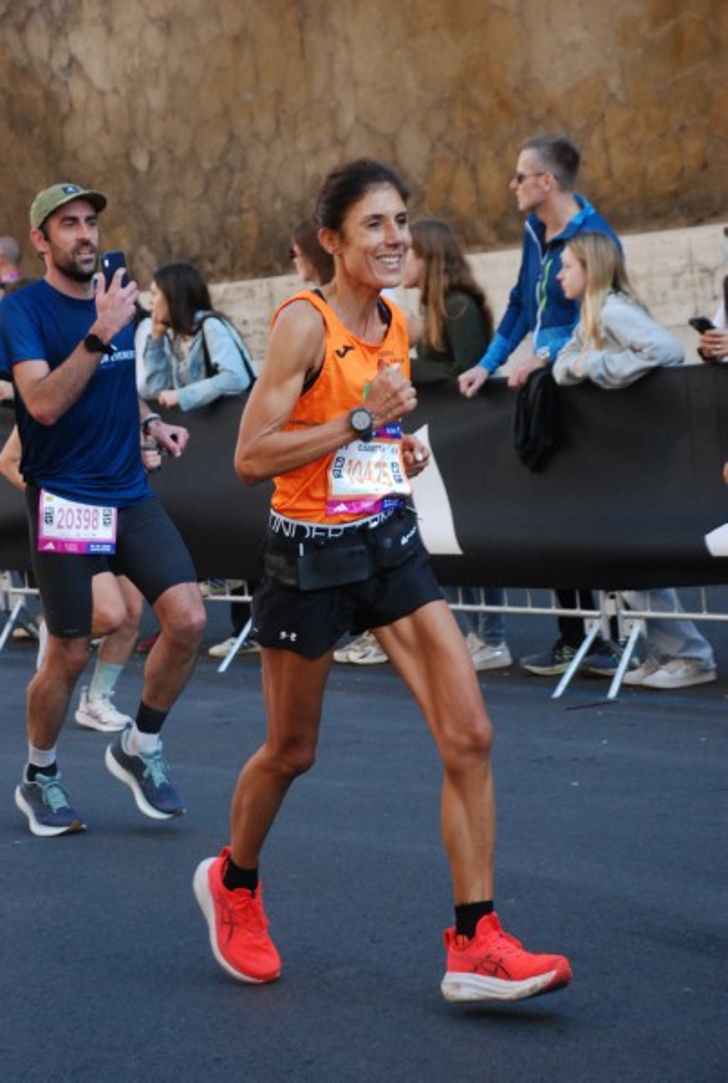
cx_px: 364
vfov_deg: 19.4
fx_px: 3168
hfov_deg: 13.1
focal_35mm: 105
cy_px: 542
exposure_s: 1/500
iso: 1000
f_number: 5.6
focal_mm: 70
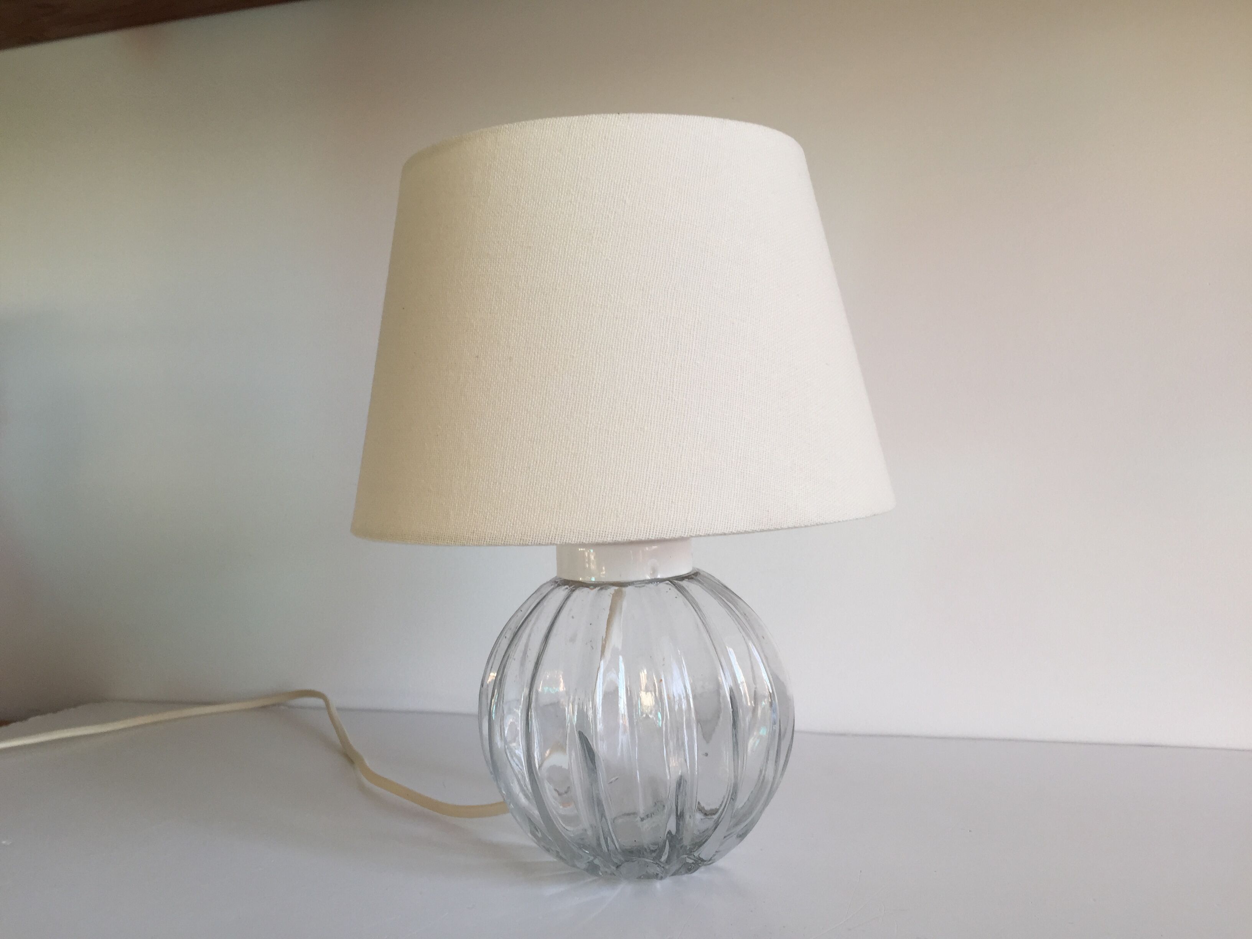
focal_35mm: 29
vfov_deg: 48.2
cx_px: 626
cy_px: 470
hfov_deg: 61.7
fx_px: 1049
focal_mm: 4.15
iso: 32
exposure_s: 1/50
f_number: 2.2
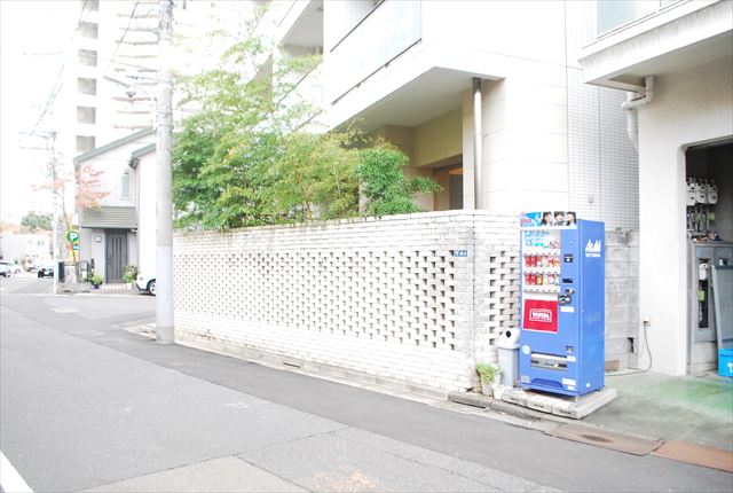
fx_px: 551
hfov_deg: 67.3
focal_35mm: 27
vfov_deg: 48.2
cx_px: 366
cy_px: 246
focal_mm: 18
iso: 400
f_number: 4
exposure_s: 1/80
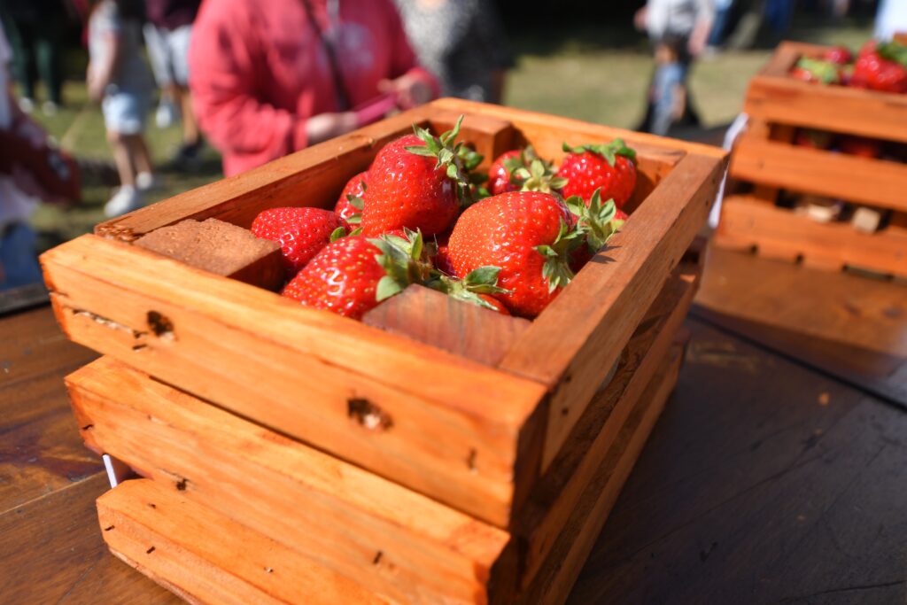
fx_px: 756
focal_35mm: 30
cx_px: 454
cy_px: 302
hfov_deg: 61.9
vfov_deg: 43.6
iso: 160
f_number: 3.5
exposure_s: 1/2500
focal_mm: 20
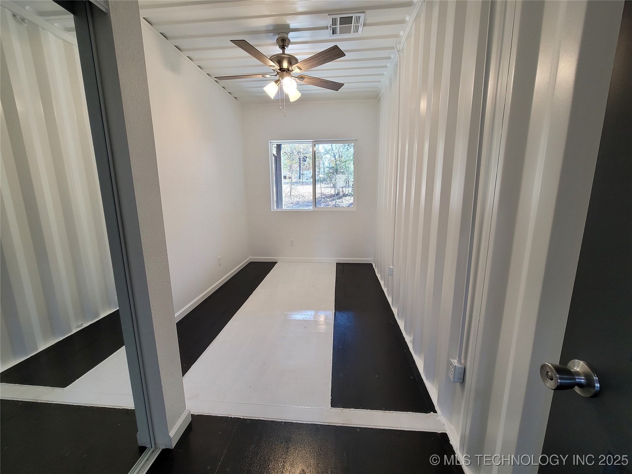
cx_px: 316
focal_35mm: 13
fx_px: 237
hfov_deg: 106.2
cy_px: 237
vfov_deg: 89.9
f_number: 2.2
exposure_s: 1/60
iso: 160
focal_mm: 2.2
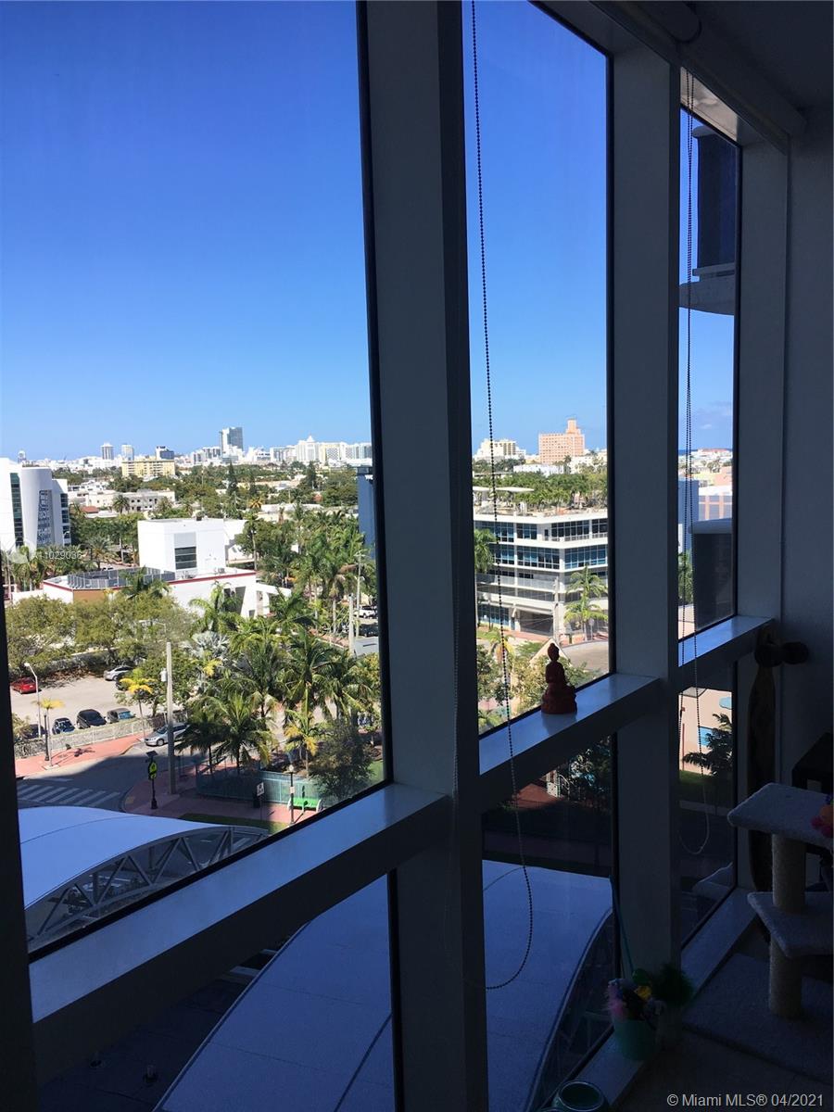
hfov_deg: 48.2
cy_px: 556
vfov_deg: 61.7
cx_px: 417
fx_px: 932
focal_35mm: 29
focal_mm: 4.15
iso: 25
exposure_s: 1/469
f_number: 2.2
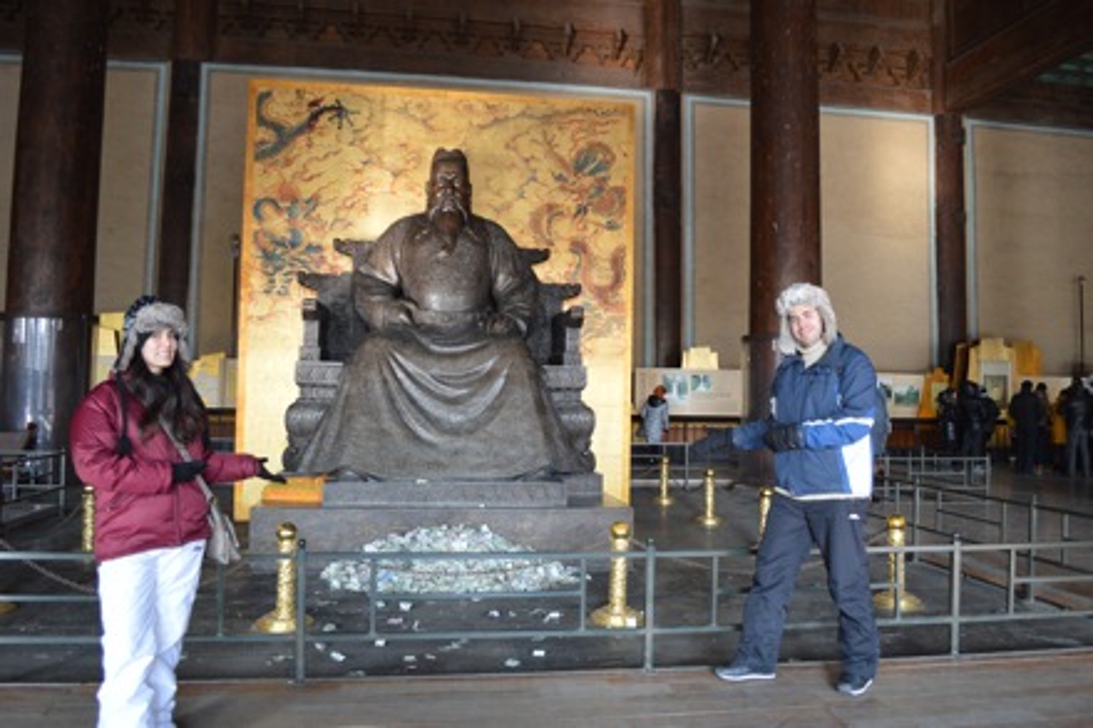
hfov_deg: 67.4
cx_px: 546
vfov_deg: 47.9
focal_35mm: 27
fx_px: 819
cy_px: 364
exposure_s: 1/60
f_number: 4
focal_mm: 18
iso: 400
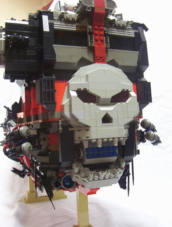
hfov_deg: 33.0
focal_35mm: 44
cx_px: 85
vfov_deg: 42.8
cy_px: 113
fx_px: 290
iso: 200
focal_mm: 5.77
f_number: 2.73
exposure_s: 1/13.7
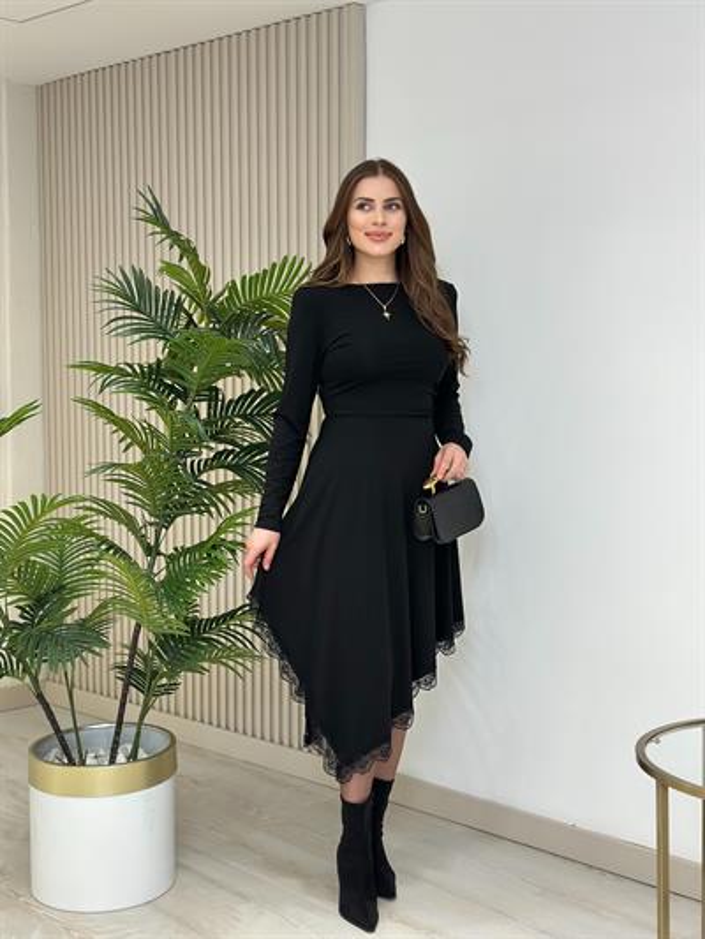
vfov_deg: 39.6
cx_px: 352
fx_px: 1303
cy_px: 470
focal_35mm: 48
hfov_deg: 30.3
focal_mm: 6.86
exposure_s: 1/130
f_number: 1.78
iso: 64
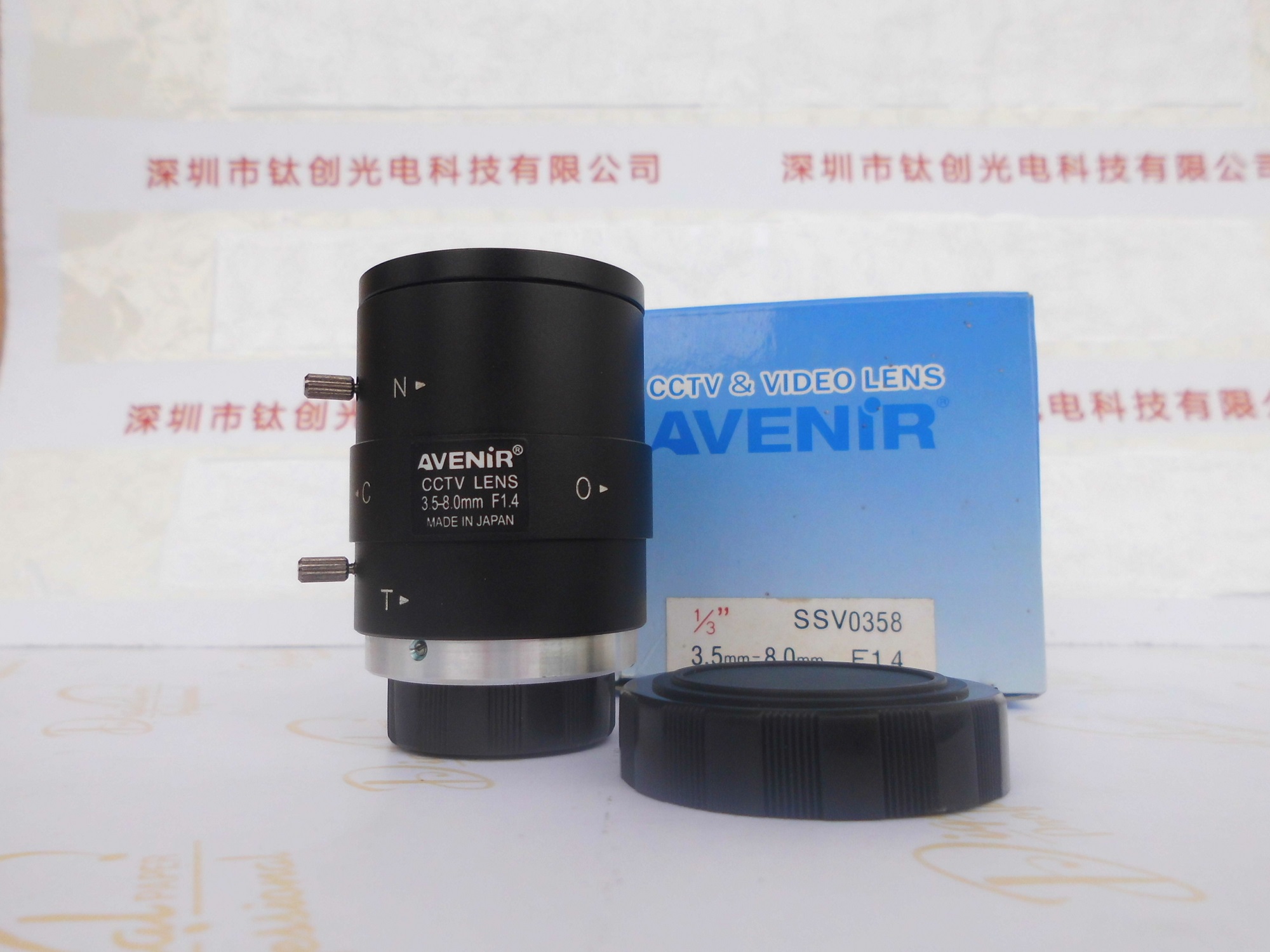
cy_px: 476
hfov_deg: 67.3
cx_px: 635
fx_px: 954
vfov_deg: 53.1
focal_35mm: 26
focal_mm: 4.6
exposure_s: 1/94
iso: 100
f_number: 3.2
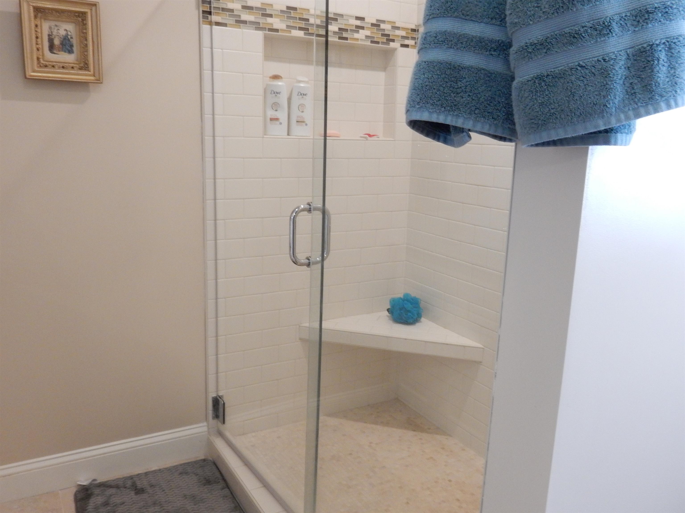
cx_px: 342
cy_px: 256
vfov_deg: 46.8
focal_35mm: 30
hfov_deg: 60.0
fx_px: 594
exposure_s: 1/20
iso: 400
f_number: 4
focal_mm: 5.4
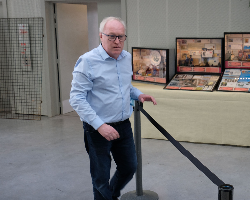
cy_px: 95
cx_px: 191
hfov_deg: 34.5
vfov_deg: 28.6
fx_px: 392
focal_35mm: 53
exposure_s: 1/60
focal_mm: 22.4
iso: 500
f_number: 4
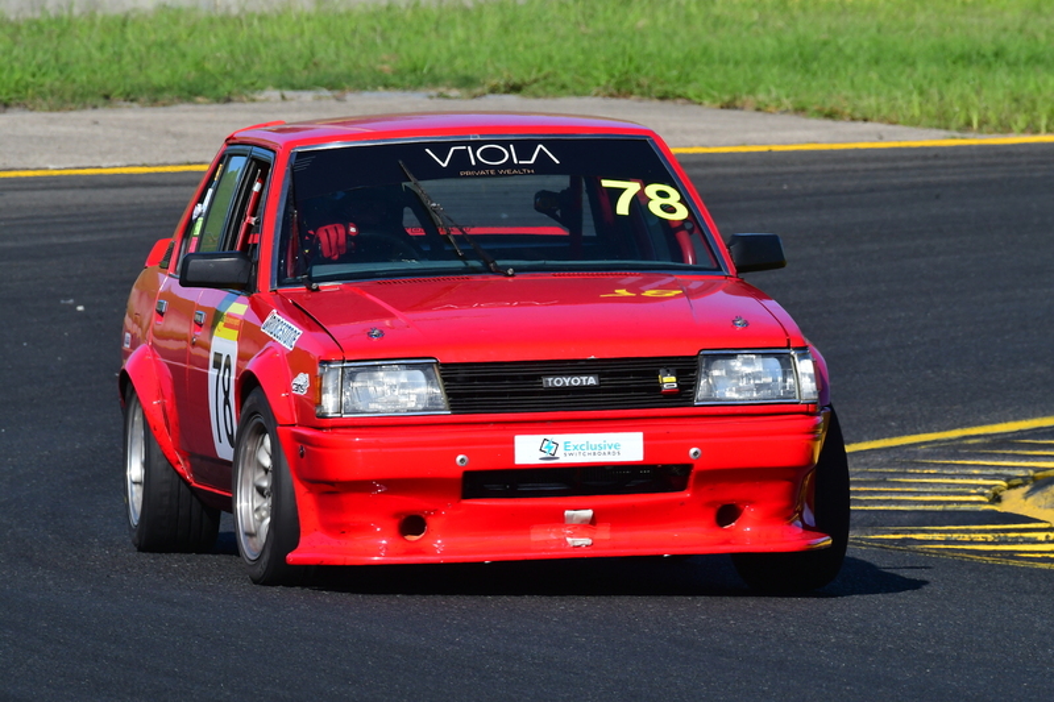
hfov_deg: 3.3
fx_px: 18440
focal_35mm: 630
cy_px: 351
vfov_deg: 2.2
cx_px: 527
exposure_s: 1/640
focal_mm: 420
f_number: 13
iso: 500
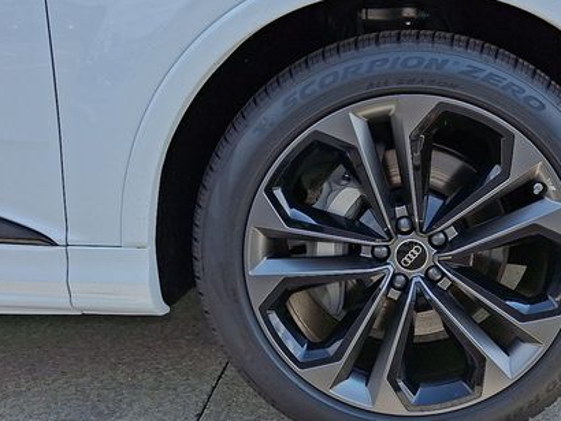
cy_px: 216
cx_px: 409
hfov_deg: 46.4
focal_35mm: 39
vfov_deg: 36.9
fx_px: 632
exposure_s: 1/1000
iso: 25
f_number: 1.8
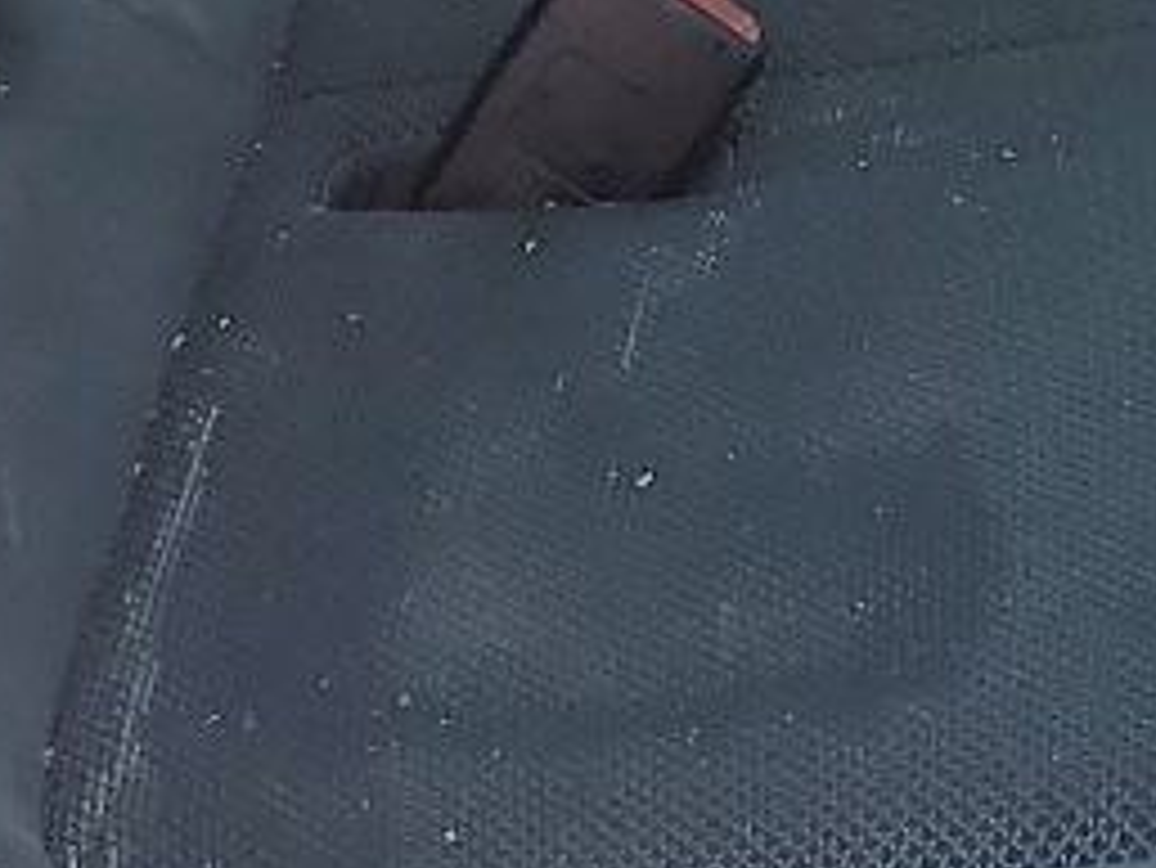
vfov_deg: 8.8
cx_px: 1376
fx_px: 5413
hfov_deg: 11.9
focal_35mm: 162
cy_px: -621
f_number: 1.5
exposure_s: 1/345
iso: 50
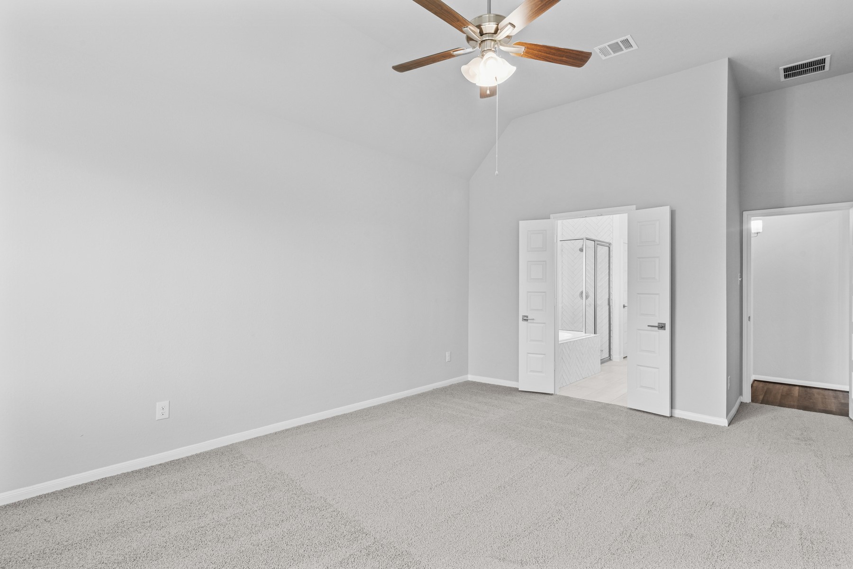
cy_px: 284
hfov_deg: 90.0
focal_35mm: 18
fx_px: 427
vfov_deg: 67.4
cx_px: 426
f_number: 9
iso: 100
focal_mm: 18
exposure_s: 1/4
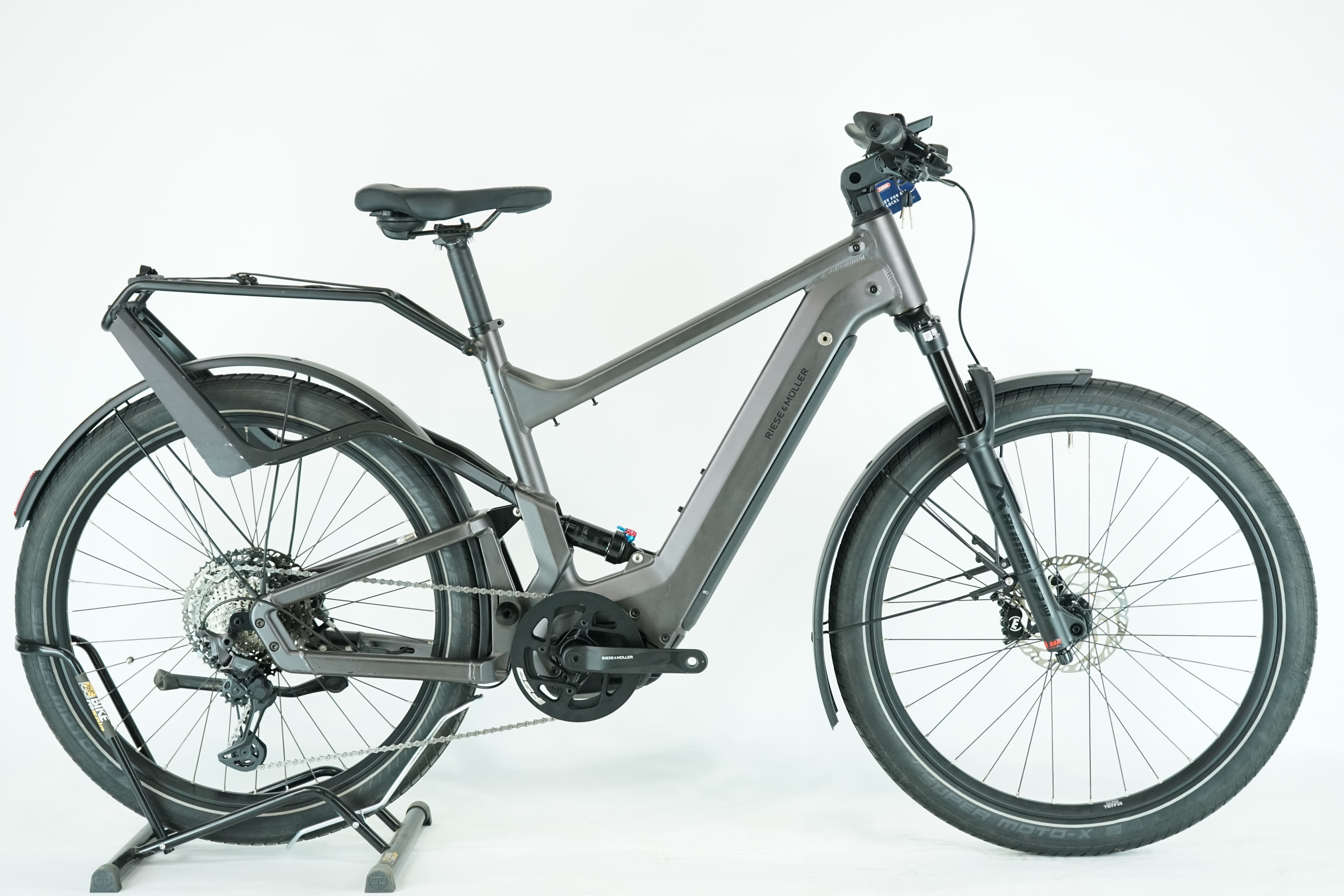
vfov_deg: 21.9
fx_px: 2314
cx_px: 672
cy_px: 448
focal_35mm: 62
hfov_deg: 32.4
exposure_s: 1/200
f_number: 5.6
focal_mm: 62
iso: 2000
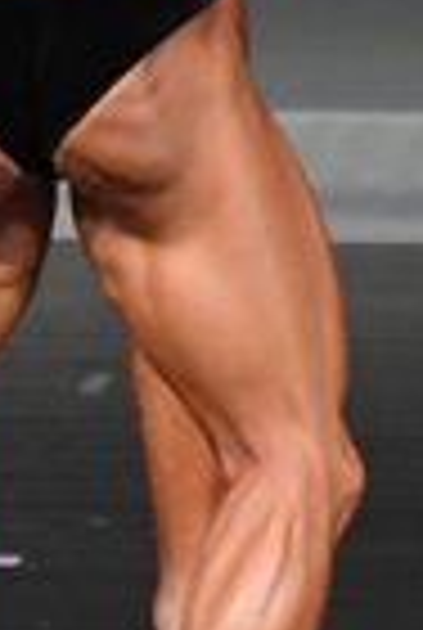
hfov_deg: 0.7
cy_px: 162
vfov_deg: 1.1
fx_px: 33391
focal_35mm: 1904
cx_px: -547
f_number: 5.6
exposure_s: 1/400
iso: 4000
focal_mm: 230
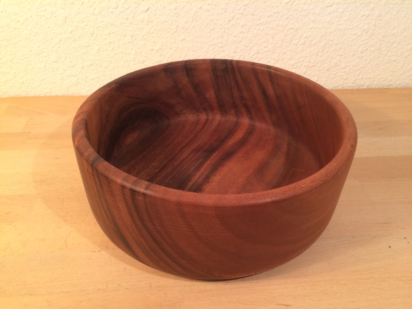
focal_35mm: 29
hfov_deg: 61.7
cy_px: 154
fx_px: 345
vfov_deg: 48.2
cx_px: 206
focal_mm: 4.15
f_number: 2.2
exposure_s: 1/33
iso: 125
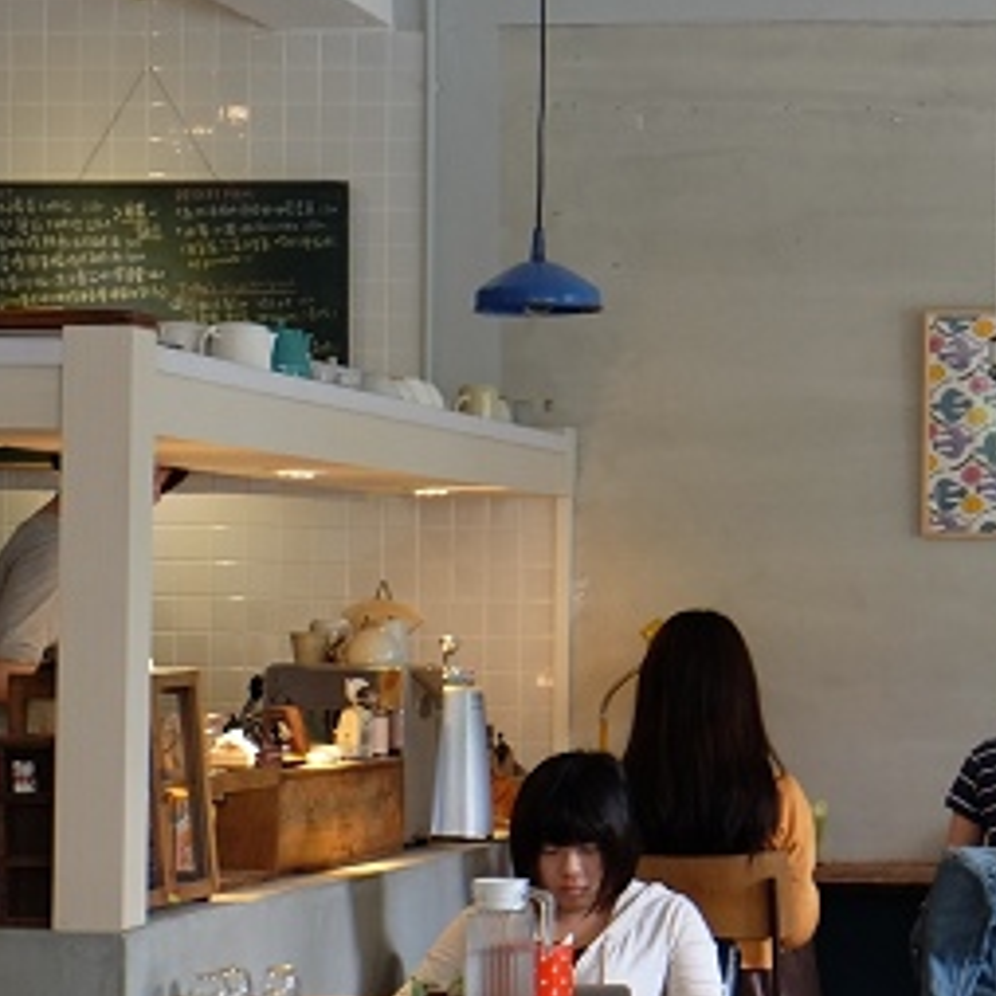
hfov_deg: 14.9
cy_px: 551
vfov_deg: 15.2
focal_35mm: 115
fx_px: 3744
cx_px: 992
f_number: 3.2
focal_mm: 28.9
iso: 200
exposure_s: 1/18
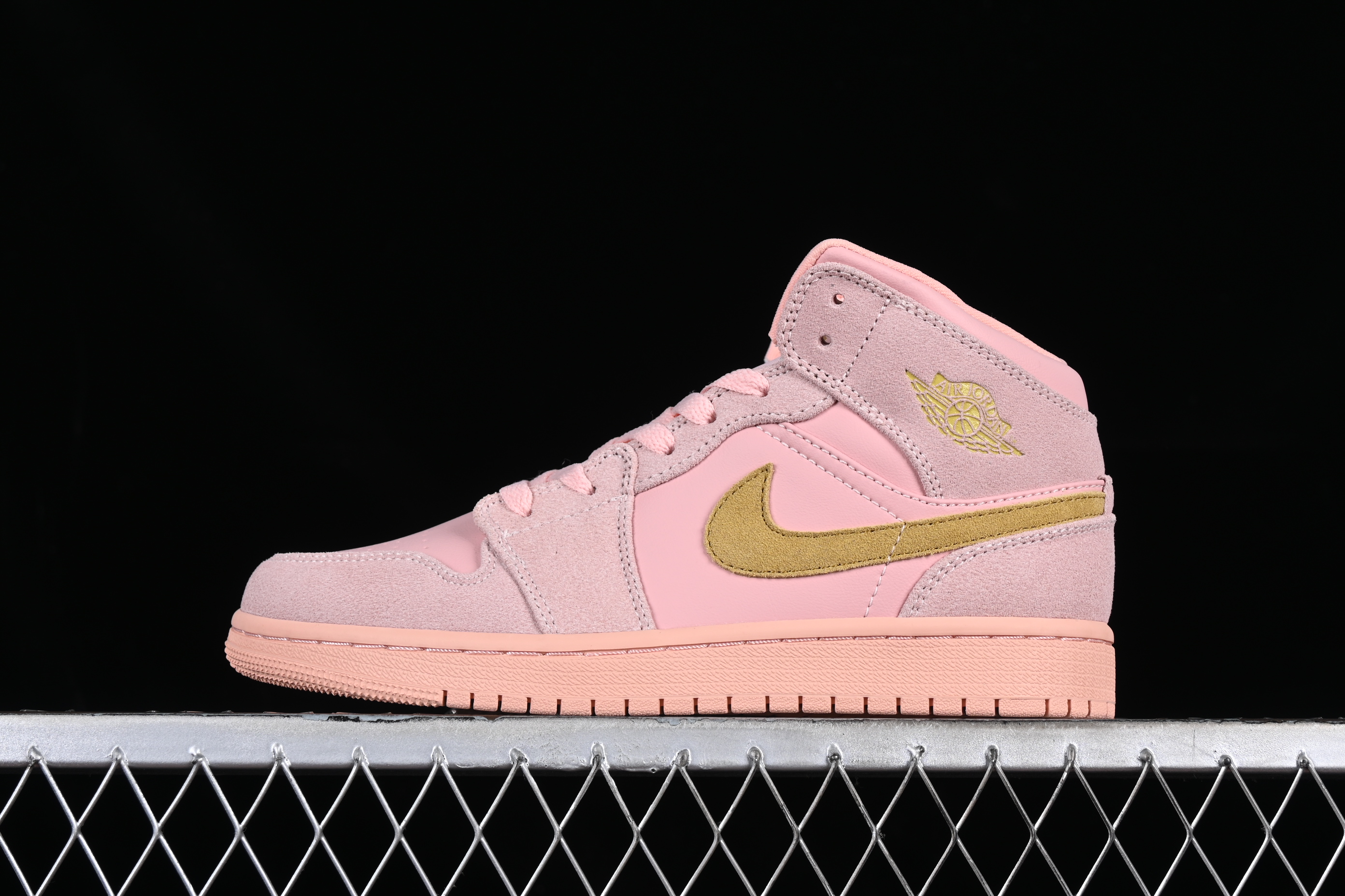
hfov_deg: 27.0
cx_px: 672
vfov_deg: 18.2
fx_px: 2802
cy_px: 448
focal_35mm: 75
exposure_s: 1/80
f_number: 8
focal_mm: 50
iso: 160
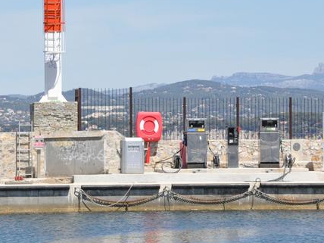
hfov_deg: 8.1
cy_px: 61
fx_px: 2274
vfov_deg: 6.1
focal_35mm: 243
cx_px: 209
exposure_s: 1/2000
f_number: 11
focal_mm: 80
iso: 1600
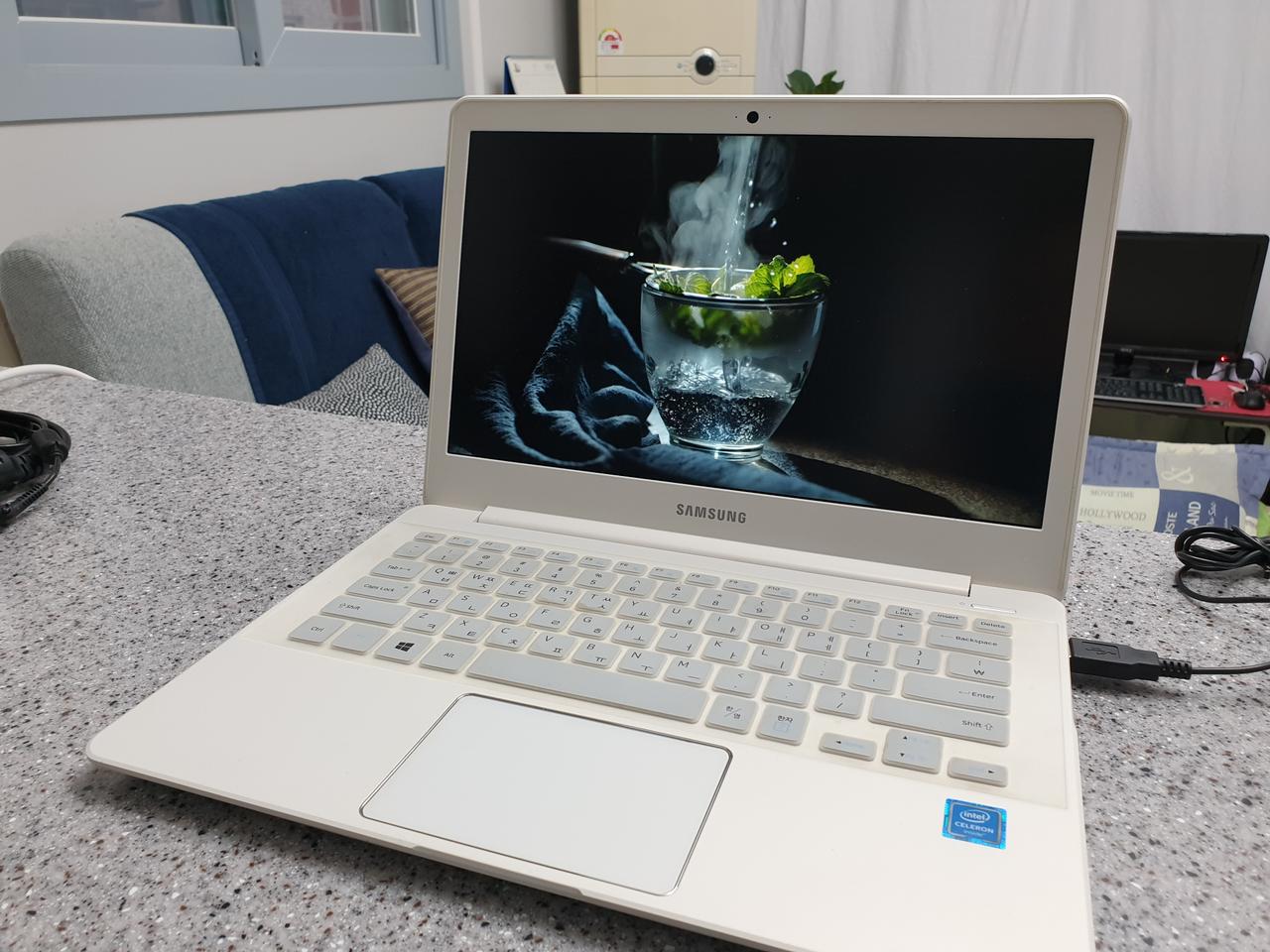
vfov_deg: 53.1
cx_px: 635
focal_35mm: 26
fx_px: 954
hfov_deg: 67.3
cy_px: 476
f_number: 2.4
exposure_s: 1/60
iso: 125
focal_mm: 4.3
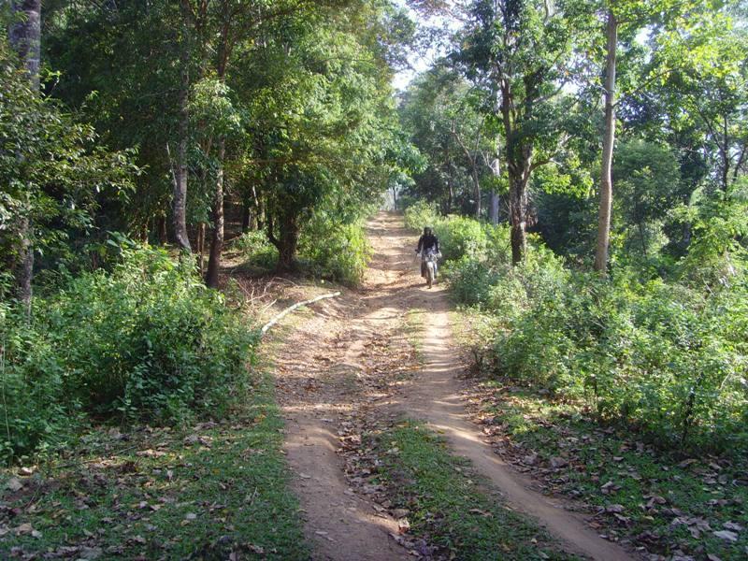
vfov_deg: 36.8
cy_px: 280
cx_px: 374
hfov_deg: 47.9
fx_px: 843
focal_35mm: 39
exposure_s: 1/180
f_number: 3.5
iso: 80
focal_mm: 6.6
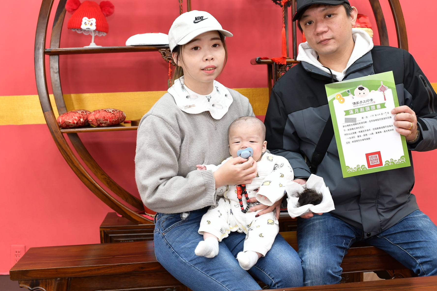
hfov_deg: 41.7
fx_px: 570
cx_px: 263
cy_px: 141
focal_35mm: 47
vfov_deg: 28.6
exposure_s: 1/200
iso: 800
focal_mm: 35
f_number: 4.5
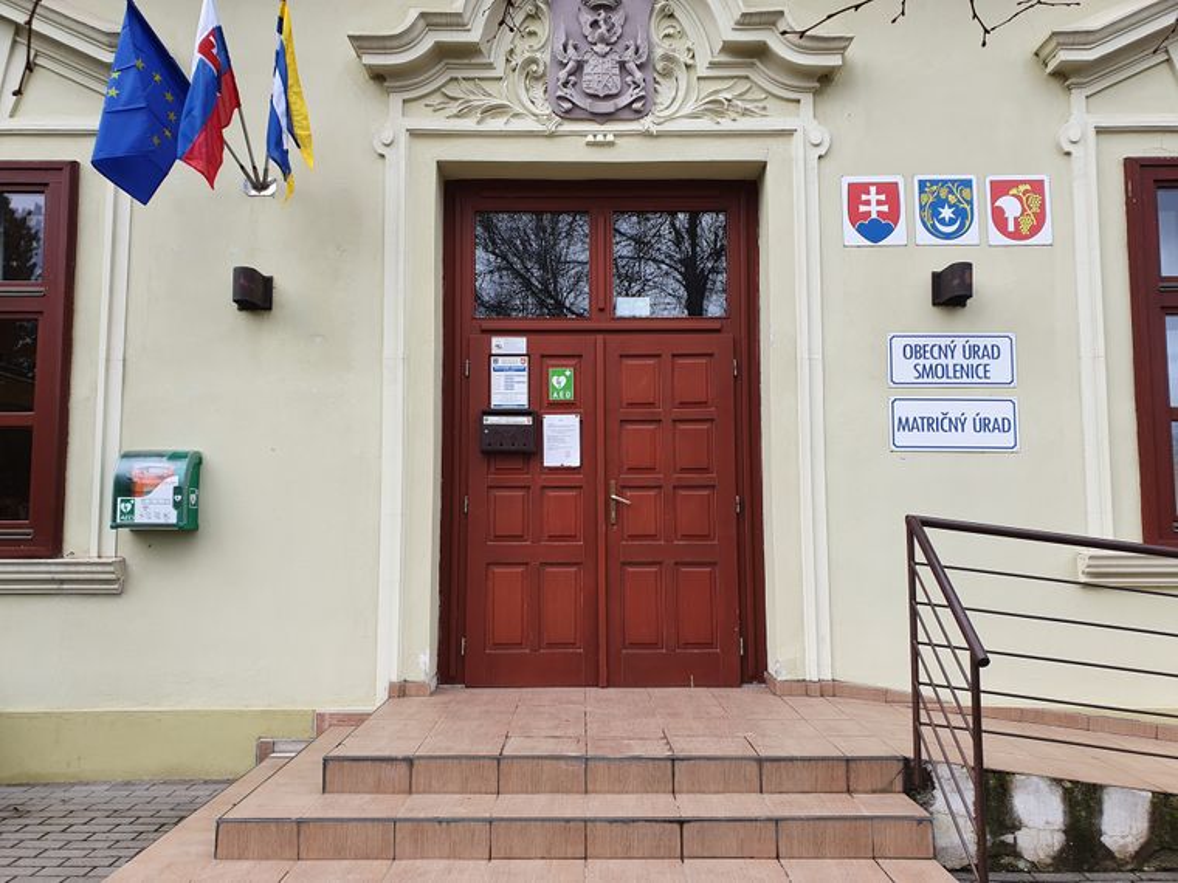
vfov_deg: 53.1
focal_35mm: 26
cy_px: 442
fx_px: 885
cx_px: 589
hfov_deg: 67.3
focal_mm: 4.32
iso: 50
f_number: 2.4
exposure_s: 1/286
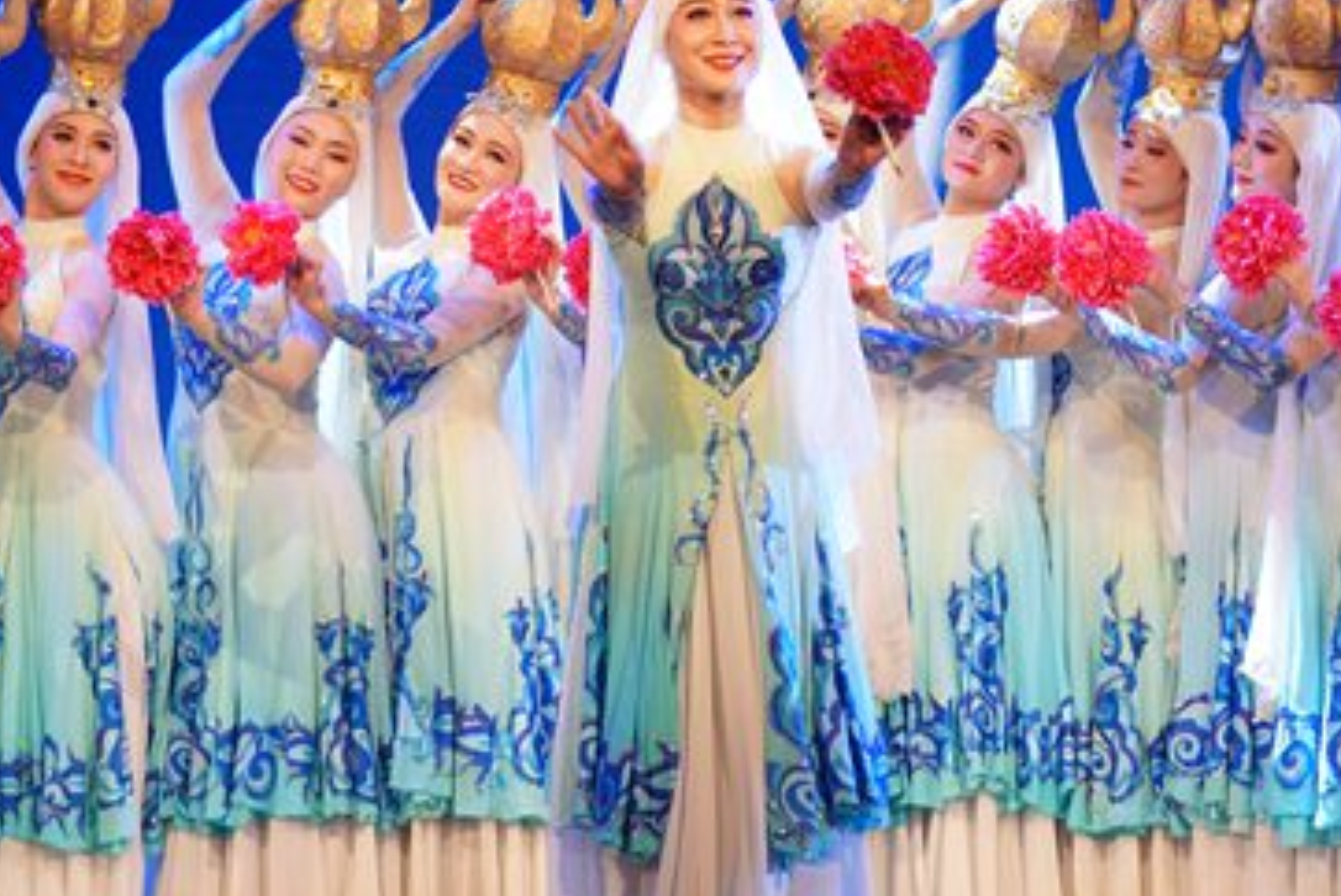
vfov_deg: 9.1
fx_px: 5555
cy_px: -109
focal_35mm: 149
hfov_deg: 13.8
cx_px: 804
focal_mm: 54
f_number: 4
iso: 1250
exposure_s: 1/160
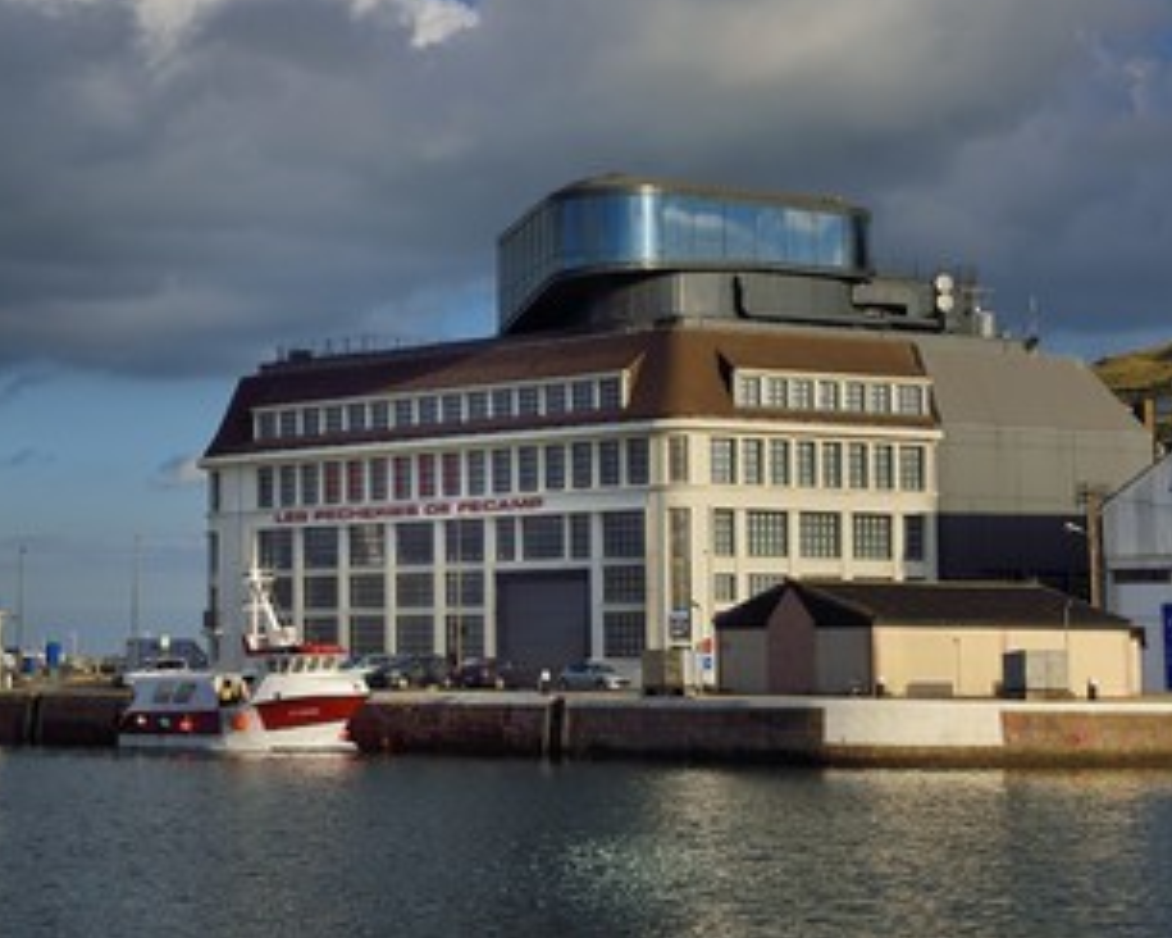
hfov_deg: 23.8
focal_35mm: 80
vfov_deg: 19.2
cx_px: 450
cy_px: 415
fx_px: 2775
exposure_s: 1/250
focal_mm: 62
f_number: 14
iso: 200
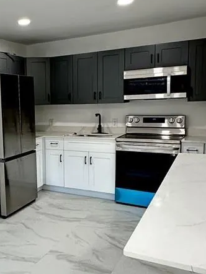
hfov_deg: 34.8
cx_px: 7
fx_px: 301
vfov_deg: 49.0
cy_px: 135
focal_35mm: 38
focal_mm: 2.22
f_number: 2.2
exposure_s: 1/60
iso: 200
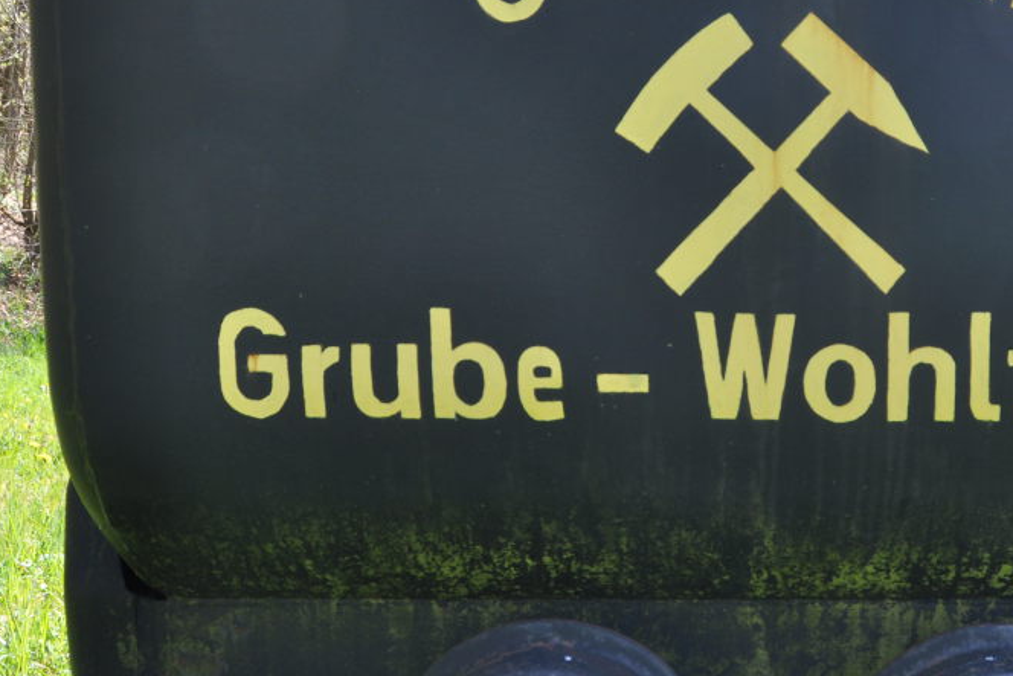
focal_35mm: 52
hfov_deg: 37.2
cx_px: 772
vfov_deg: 26.0
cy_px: 372
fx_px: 1463
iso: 200
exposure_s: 1/160
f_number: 6.3
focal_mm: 18
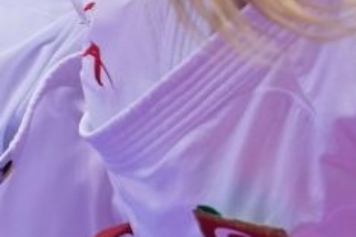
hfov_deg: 1.3
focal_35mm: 1541
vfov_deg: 0.9
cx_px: 79
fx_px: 15238
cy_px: 150
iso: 1250
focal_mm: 200
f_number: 2.8
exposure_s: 1/1000
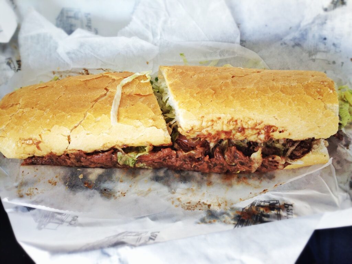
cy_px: 132
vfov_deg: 42.9
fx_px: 336
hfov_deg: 55.4
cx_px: 176
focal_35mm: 33
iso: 50
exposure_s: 1/60
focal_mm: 4.12
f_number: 2.4
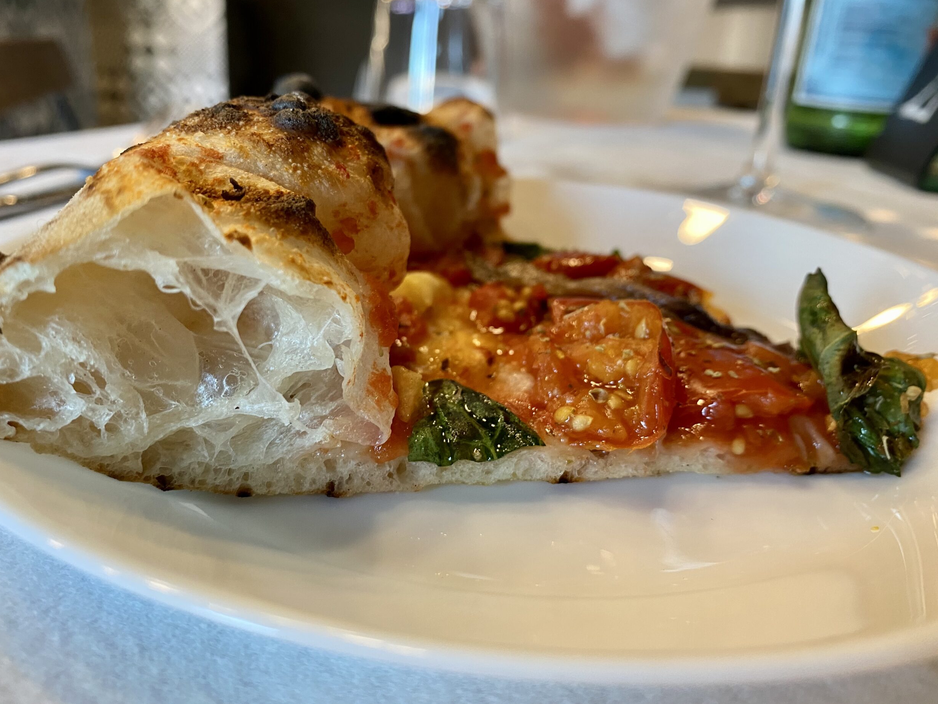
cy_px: 355
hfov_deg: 65.3
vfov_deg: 51.4
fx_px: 732
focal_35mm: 27
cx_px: 454
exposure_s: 1/50
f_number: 1.8
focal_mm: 4.25
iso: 200
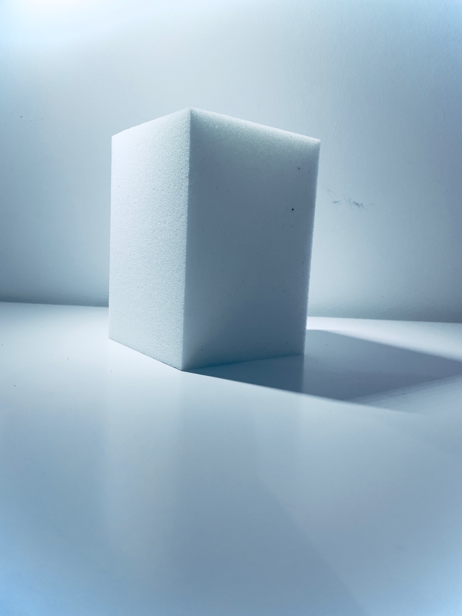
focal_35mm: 26
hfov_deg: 53.1
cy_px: 308
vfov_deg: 67.3
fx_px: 463
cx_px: 231
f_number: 1.6
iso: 100
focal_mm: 4.2
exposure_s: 1/121
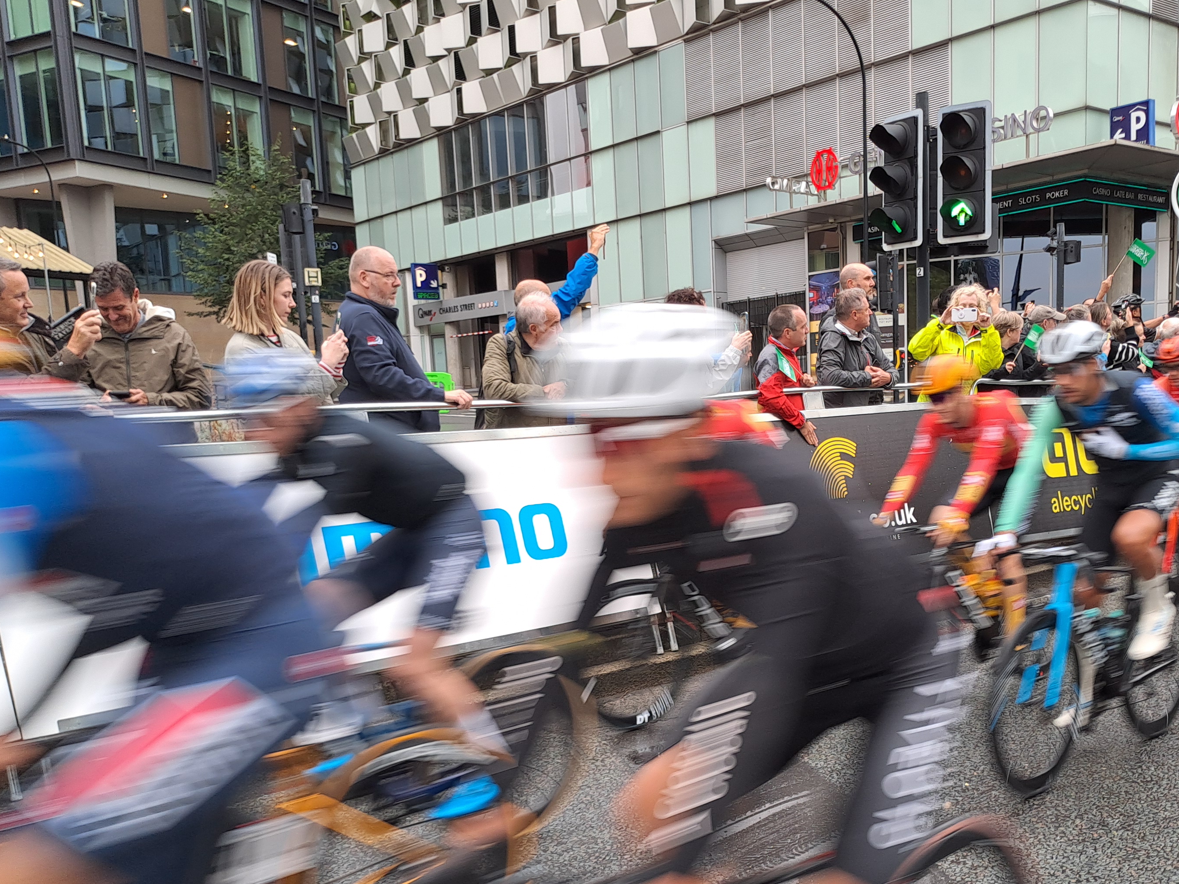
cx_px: 759
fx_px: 1260
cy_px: 610
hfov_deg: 49.5
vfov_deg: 38.1
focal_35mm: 37
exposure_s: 1/50
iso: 32
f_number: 1.8
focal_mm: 4.65
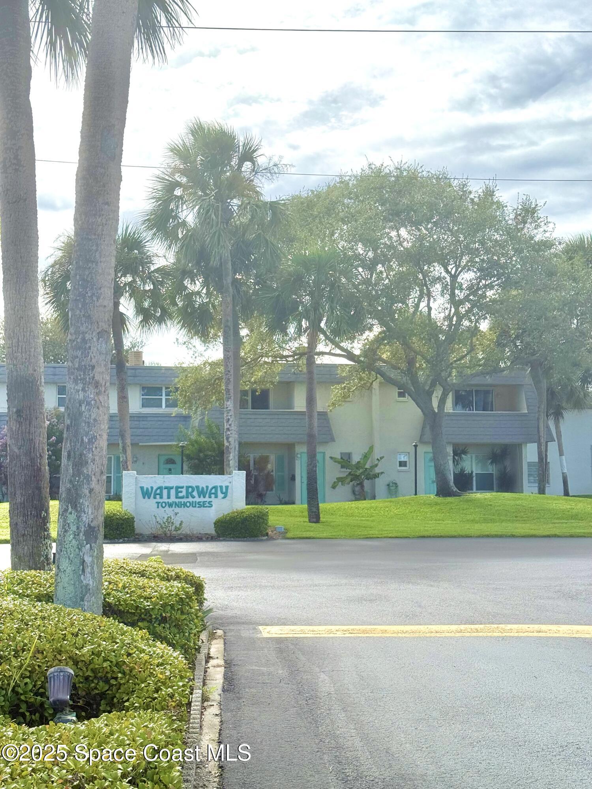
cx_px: 296
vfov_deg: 39.7
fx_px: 1095
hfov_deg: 30.3
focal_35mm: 48
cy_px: 394
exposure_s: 1/7143
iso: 100
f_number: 1.78
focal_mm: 6.76
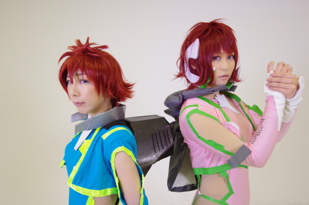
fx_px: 257
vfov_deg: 43.5
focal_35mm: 30
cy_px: 102
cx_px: 154
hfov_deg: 62.0
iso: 1600
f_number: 11
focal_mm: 20
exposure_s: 1/60
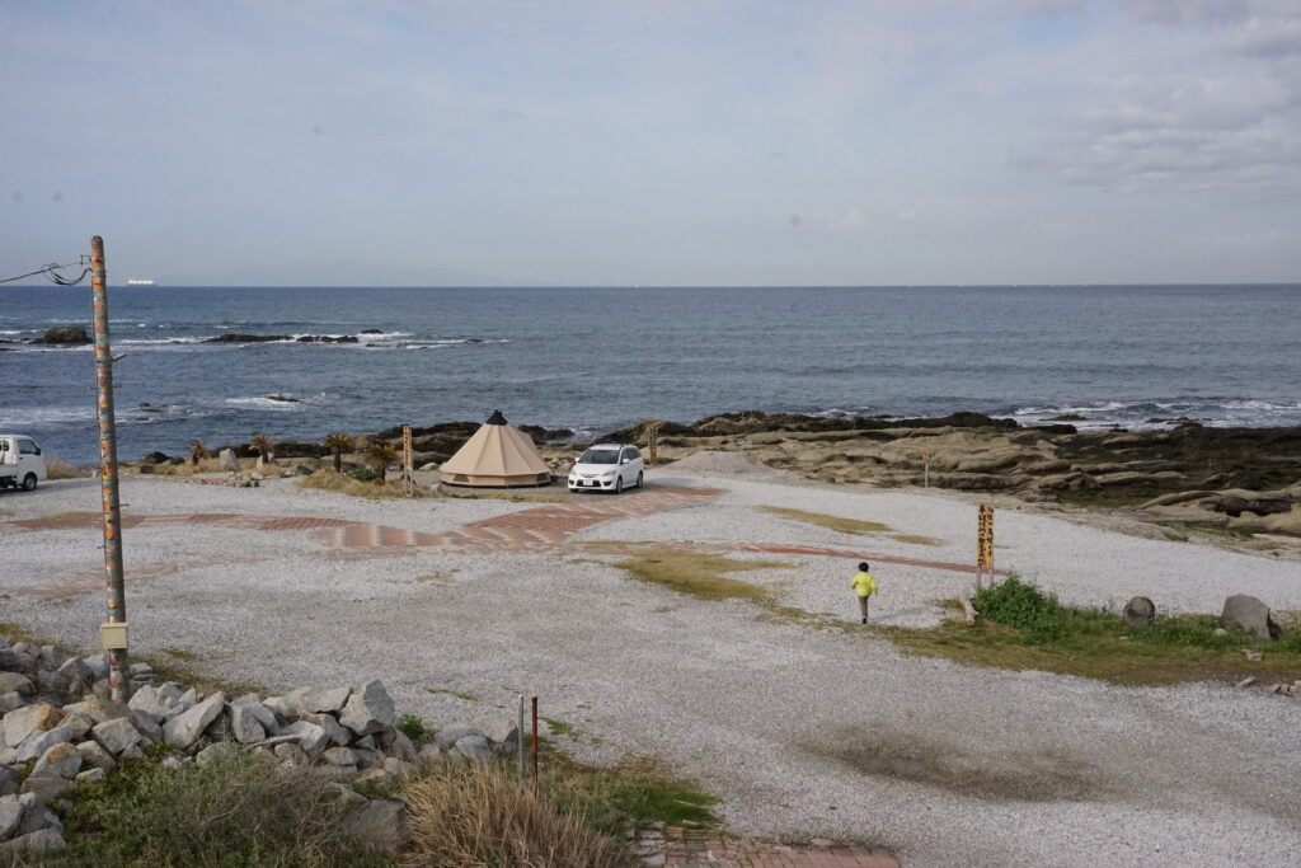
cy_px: 434
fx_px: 1482
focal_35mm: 41
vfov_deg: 32.6
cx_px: 650
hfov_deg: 47.4
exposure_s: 1/4000
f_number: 11
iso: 4000
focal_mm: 41
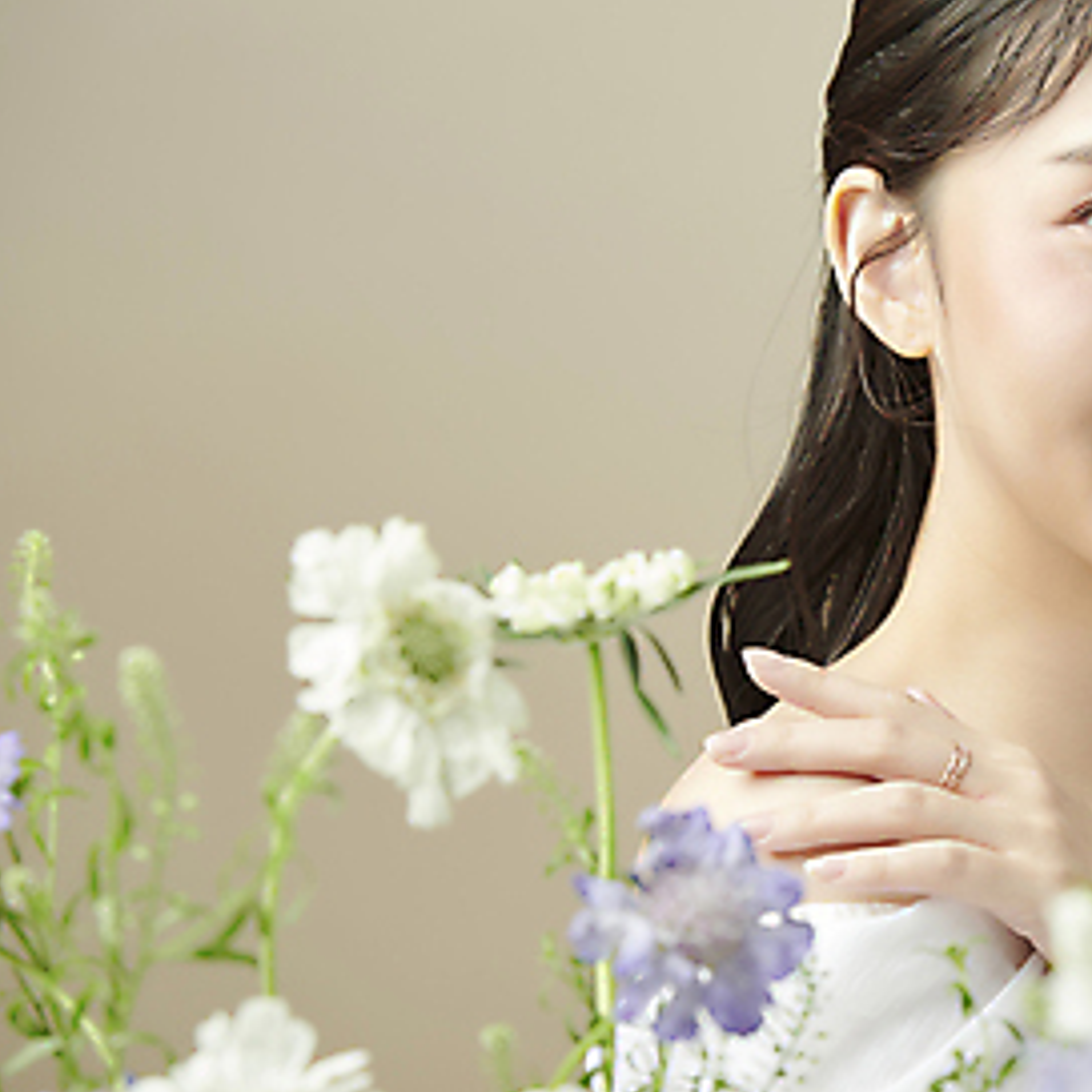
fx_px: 11028
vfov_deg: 5.7
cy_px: 498
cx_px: 1028
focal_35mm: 309
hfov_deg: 5.7
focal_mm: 165
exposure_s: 1/125
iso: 64
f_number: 5.6
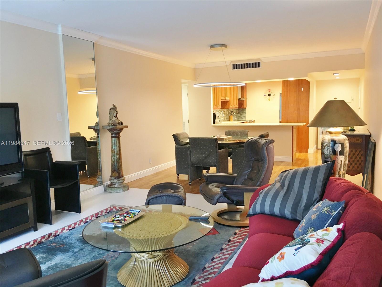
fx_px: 320
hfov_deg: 61.7
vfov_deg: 48.2
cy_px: 144
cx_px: 191
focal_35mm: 29
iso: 80
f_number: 2.2
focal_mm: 4.15
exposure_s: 1/30
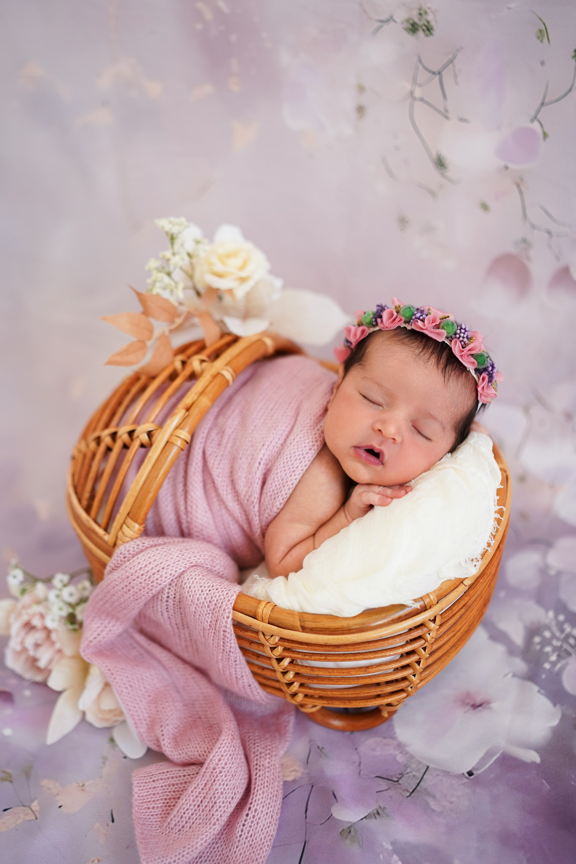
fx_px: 840
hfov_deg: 37.9
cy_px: 432
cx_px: 288
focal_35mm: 35
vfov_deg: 54.4
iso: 250
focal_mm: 35
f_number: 1.6
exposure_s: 1/640
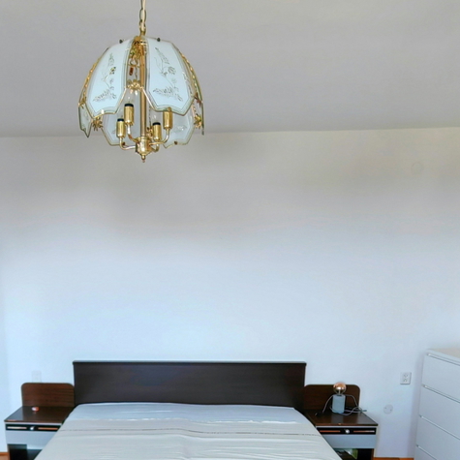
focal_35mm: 29
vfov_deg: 51.6
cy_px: 378
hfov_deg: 54.7
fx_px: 436
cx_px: 161
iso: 125
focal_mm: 1.76
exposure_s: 1/50
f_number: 2.2
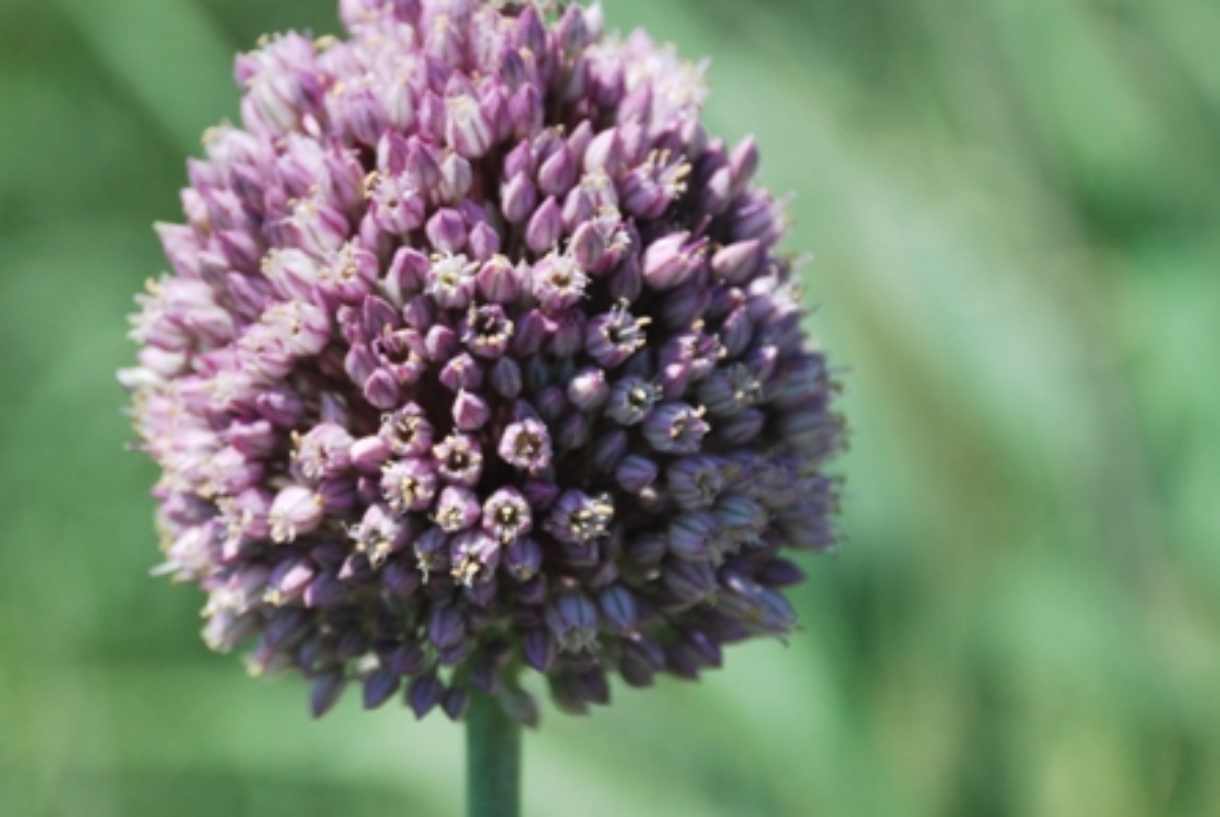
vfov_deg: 6.4
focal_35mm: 217
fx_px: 7364
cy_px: 373
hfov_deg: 9.5
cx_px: 489
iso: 180
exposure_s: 1/500
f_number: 5.6
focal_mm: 100
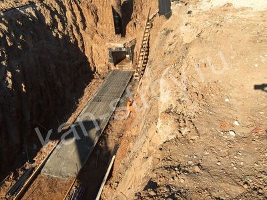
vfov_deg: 48.2
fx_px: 224
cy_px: 100
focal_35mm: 29
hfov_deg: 61.7
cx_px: 134
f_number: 2.2
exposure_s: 1/1464
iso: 32
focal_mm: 4.15
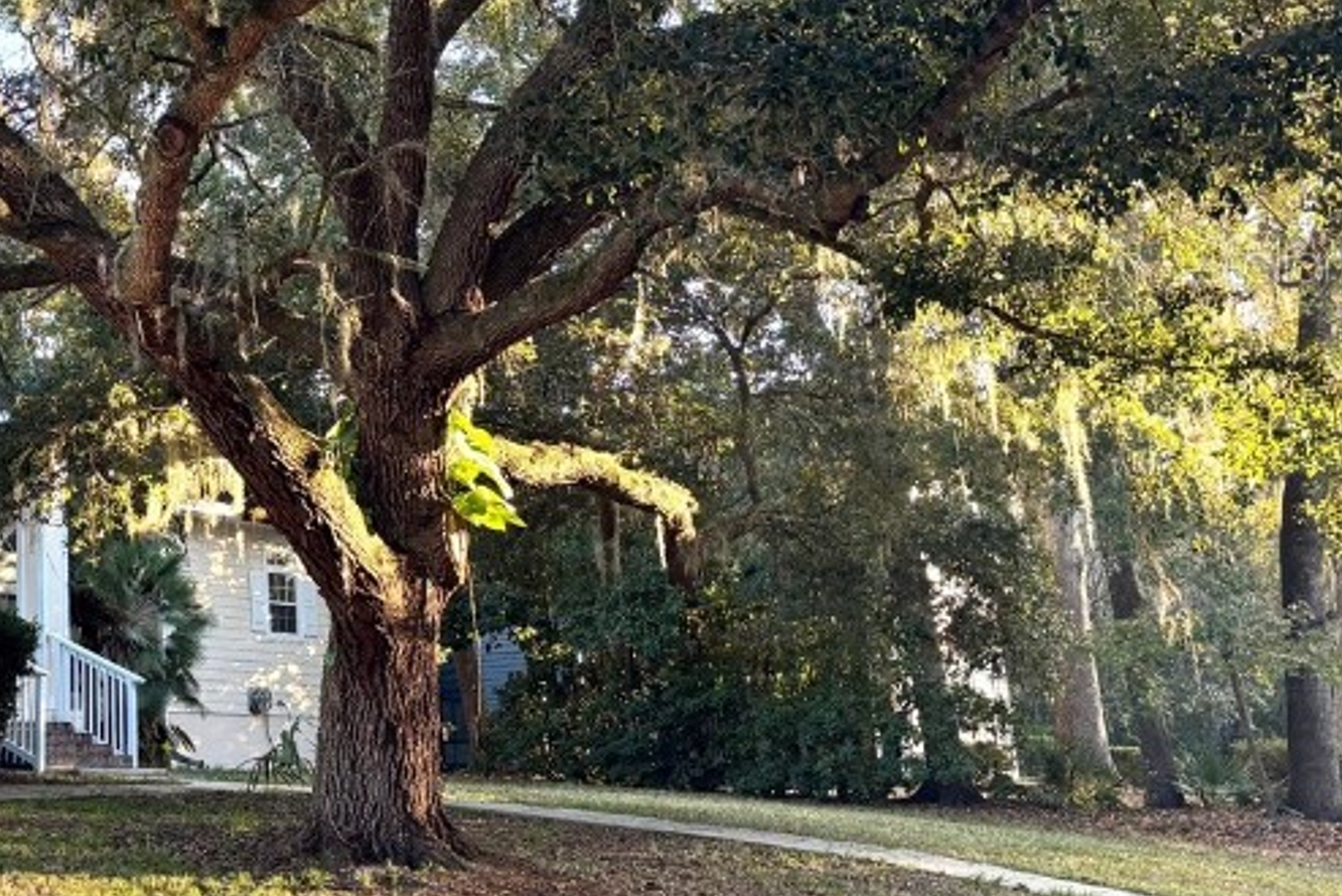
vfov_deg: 24.0
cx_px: 62
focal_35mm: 56
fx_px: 2089
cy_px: 261
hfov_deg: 33.2
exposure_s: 1/121
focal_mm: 5.96
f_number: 1.6
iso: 64
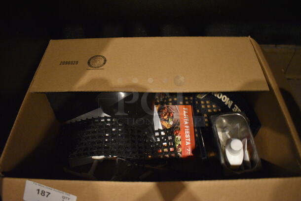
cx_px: 150
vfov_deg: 48.0
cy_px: 100
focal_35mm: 27
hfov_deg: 67.3
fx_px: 226
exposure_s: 1/10
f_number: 3.5
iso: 3200
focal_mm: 18
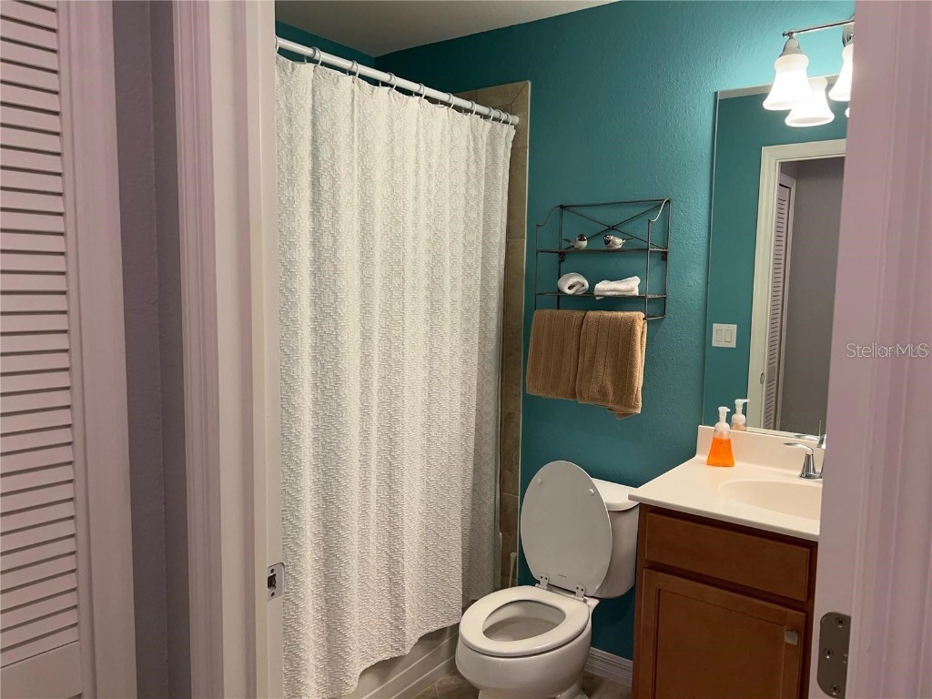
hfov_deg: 67.3
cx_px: 466
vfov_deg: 53.1
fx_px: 700
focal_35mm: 26
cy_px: 350
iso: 100
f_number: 1.5
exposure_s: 1/120
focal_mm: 5.7
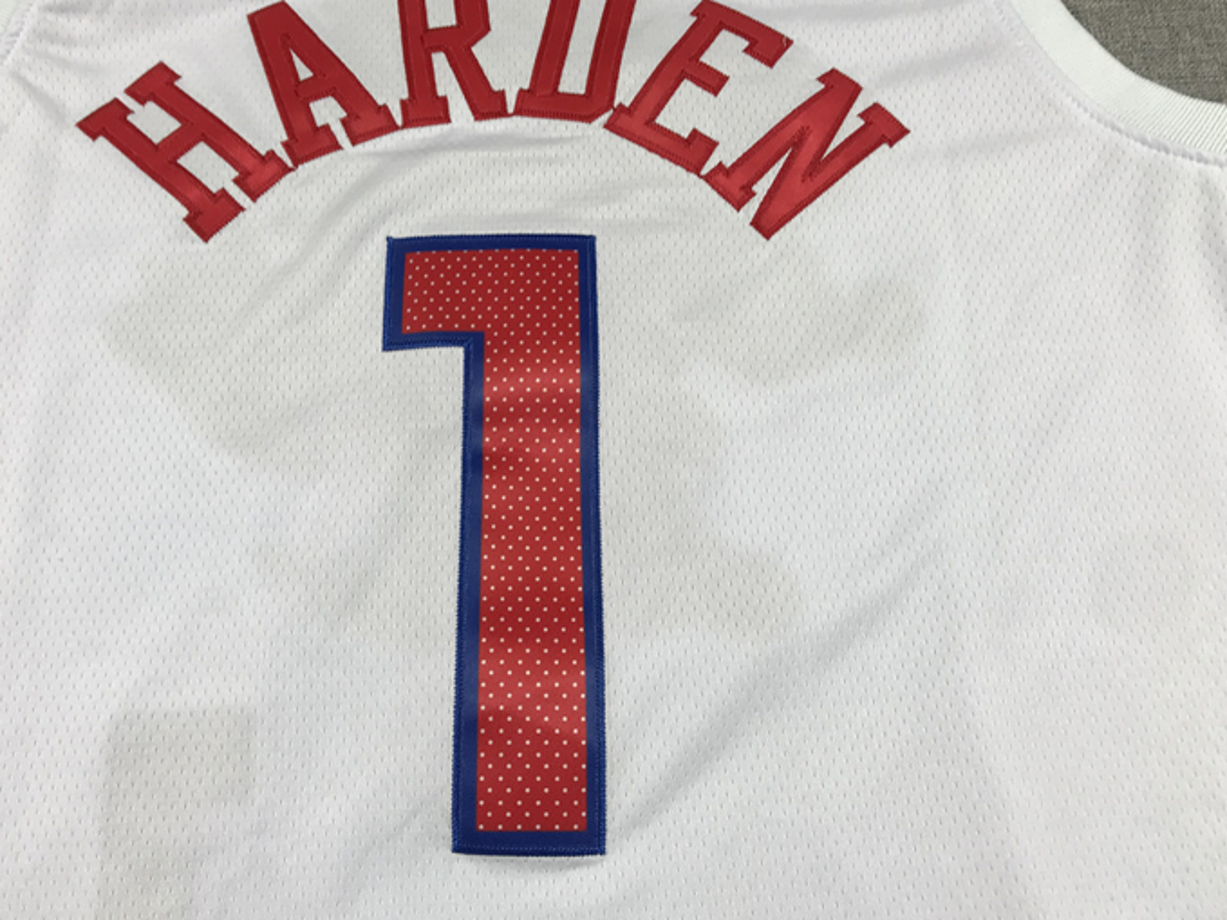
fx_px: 1170
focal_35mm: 33
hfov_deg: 55.2
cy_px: 428
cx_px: 548
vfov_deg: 42.9
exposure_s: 1/103
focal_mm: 3.99
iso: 20
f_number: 1.8
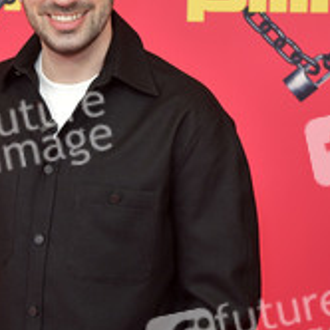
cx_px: 68
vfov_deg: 13.7
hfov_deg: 13.7
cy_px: 239
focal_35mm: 127
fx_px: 1370
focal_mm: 62
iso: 1000
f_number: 6.3
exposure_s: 1/250
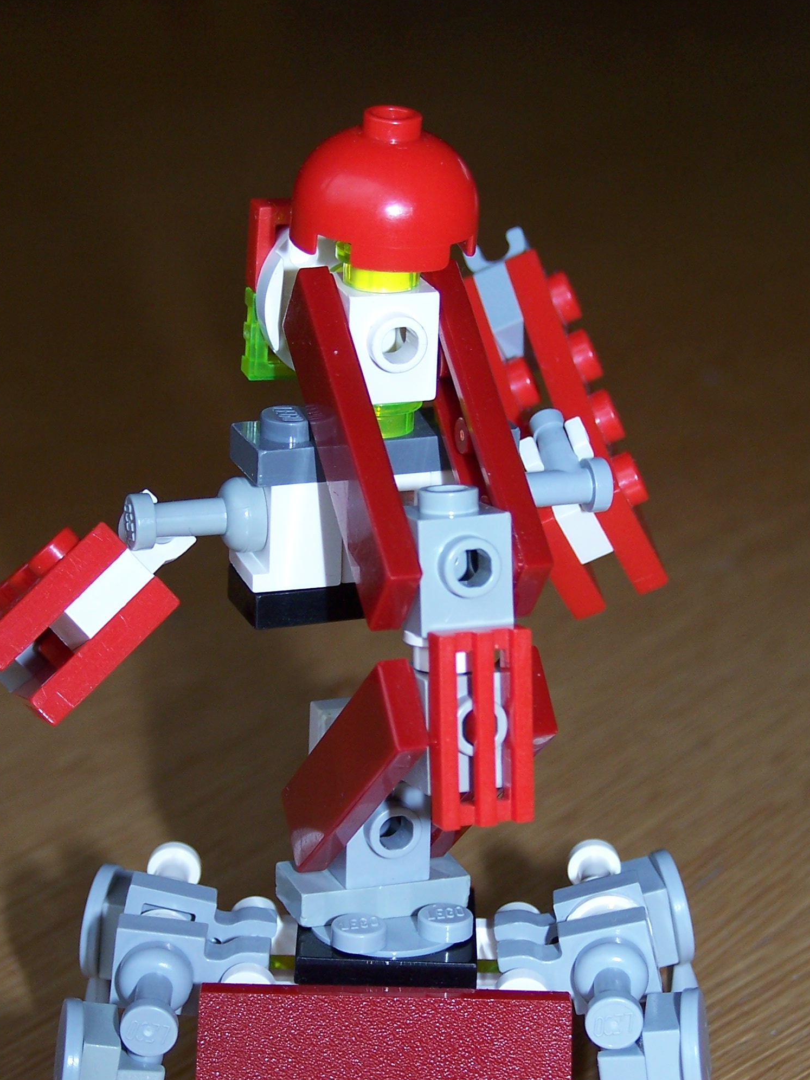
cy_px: 638
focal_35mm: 97
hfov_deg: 15.2
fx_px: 3026
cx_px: 369
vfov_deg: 20.2
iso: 80
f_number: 3.2
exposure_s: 1/90
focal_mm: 12.4
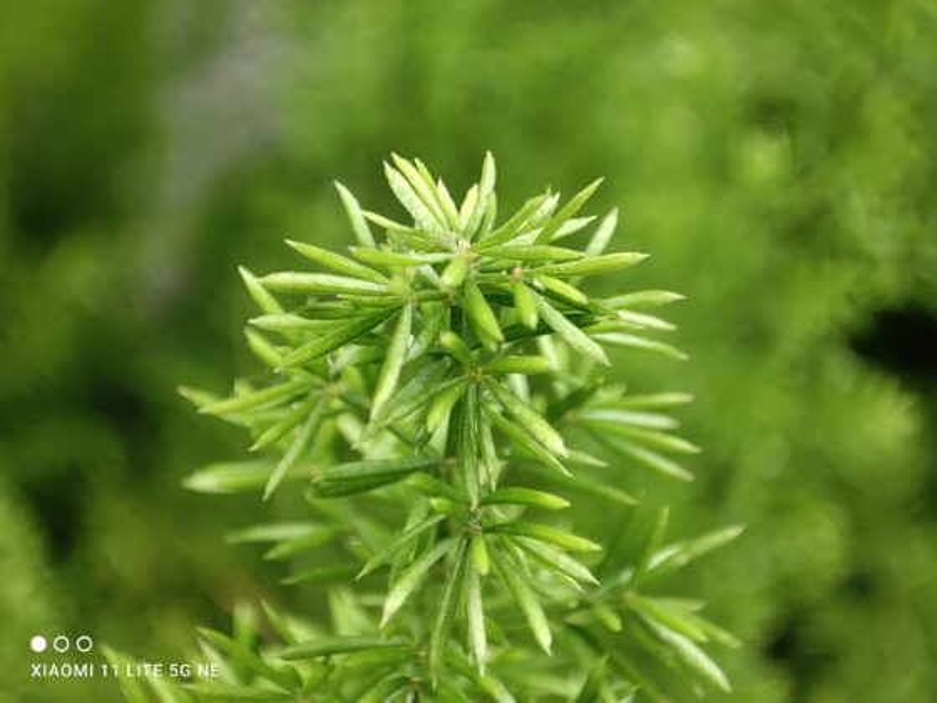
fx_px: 1326
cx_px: 468
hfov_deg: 38.9
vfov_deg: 29.7
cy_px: 352
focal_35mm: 49
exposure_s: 1/60
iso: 56
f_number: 2.4
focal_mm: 4.1
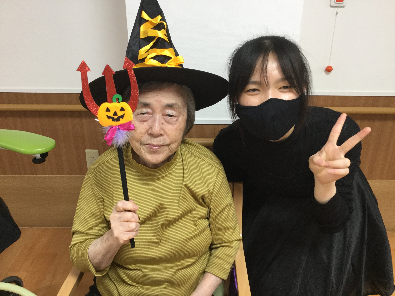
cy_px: 148
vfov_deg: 45.4
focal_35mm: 31
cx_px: 198
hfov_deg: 58.4
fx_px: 354
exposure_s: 1/30
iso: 80
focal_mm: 3.3
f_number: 2.4
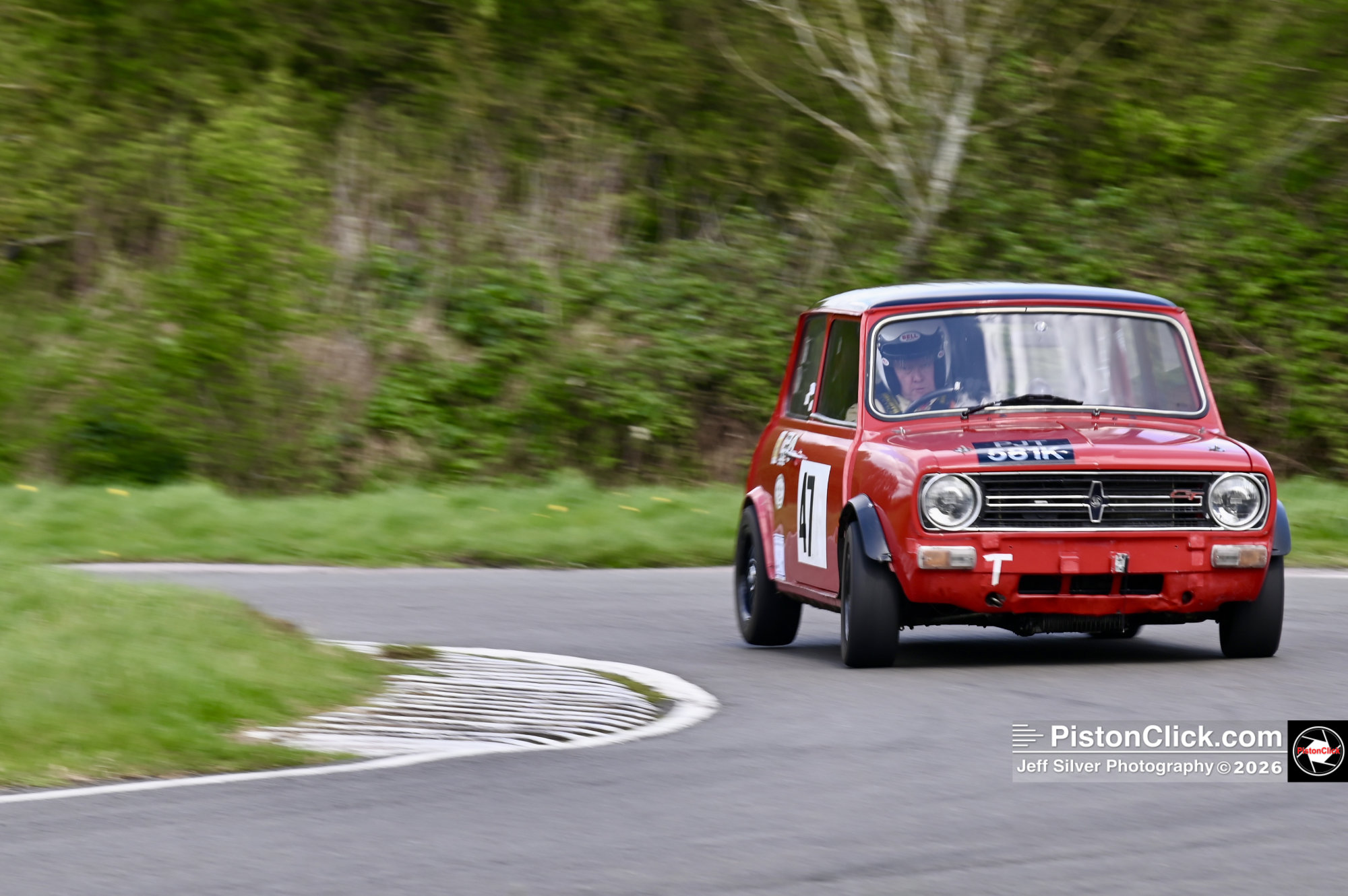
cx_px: 674
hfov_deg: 10.3
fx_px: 7483
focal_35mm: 200
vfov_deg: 6.9
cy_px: 448
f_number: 11
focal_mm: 200
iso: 100
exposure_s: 1/60
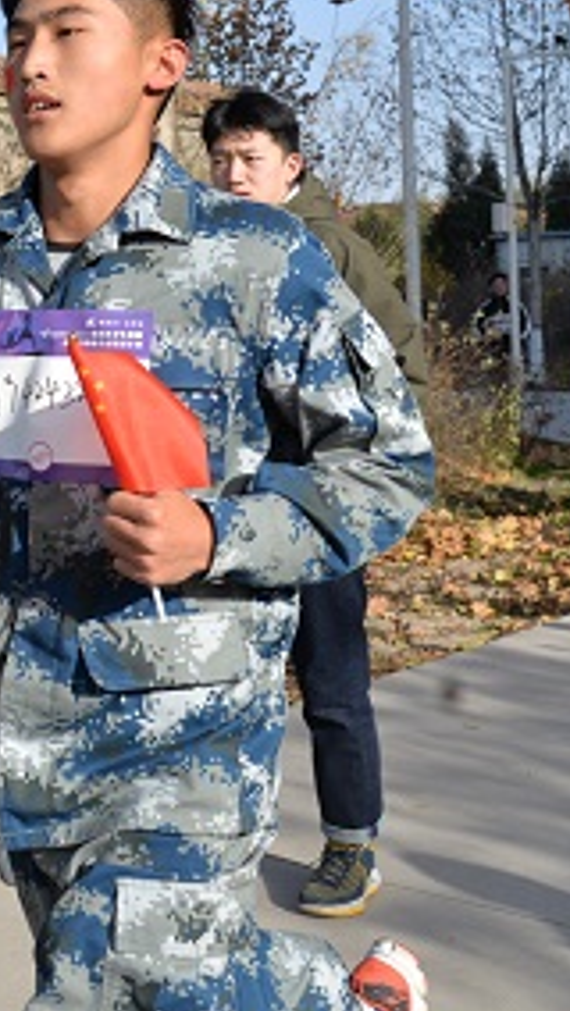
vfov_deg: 31.6
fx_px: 1771
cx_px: -278
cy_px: 322
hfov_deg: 16.7
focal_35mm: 66
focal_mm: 28
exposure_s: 1/640
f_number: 5.6
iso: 125
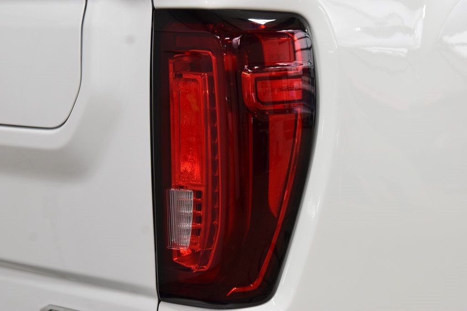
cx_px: 234
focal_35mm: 90
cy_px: 156
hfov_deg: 22.6
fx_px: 1168
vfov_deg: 15.2
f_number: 7.1
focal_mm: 60
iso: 1100
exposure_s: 1/30
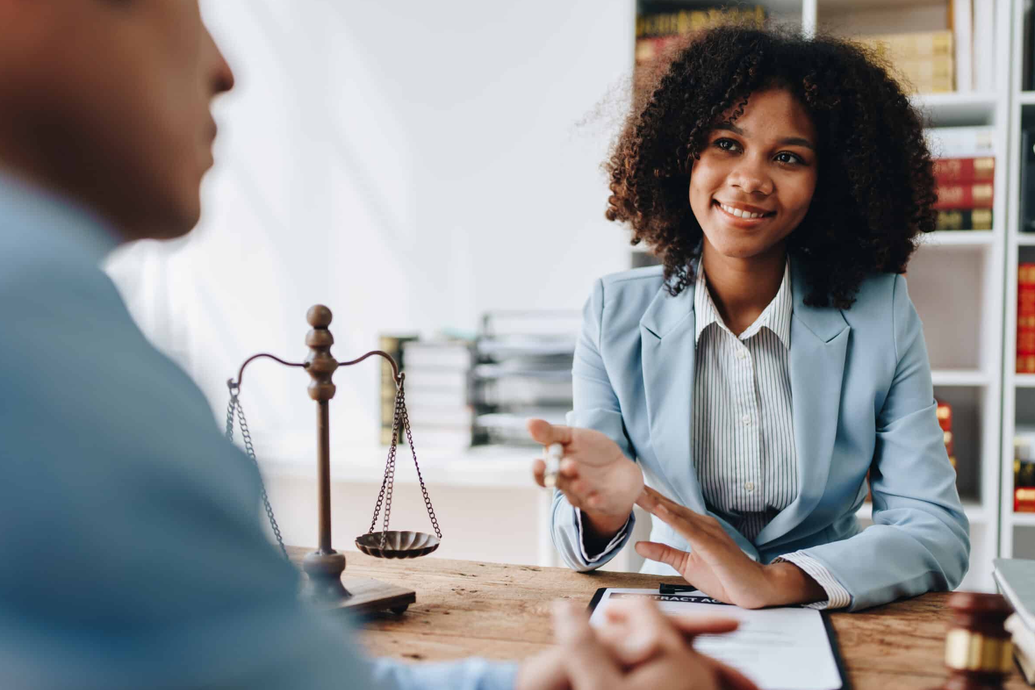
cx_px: 539
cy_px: 372
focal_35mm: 38
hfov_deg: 50.7
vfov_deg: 35.0
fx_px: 1092
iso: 100
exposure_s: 1/1000
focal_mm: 35
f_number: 1.4
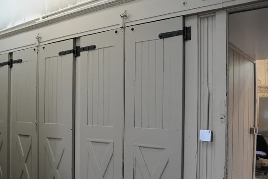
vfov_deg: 35.7
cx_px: 108
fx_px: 275
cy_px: 113
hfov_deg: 51.5
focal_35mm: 37
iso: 2500
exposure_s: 1/100
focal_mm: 18
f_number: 5
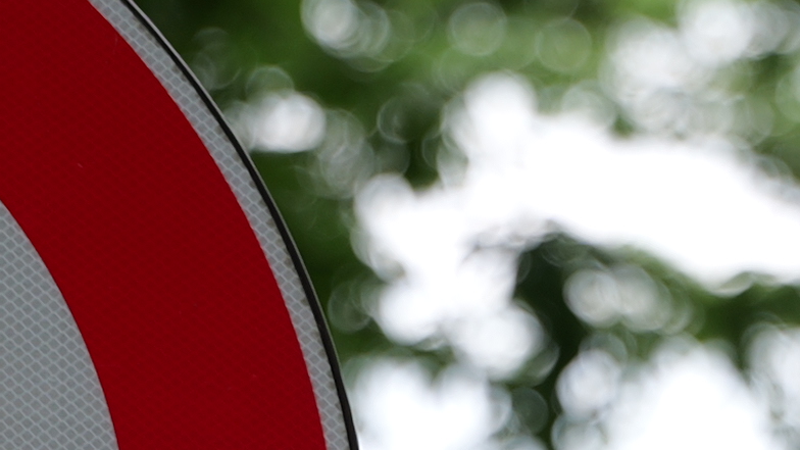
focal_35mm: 561
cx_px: 792
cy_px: 960
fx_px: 11900
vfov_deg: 2.2
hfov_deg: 3.8
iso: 100
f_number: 2.8
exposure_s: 1/125
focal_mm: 70
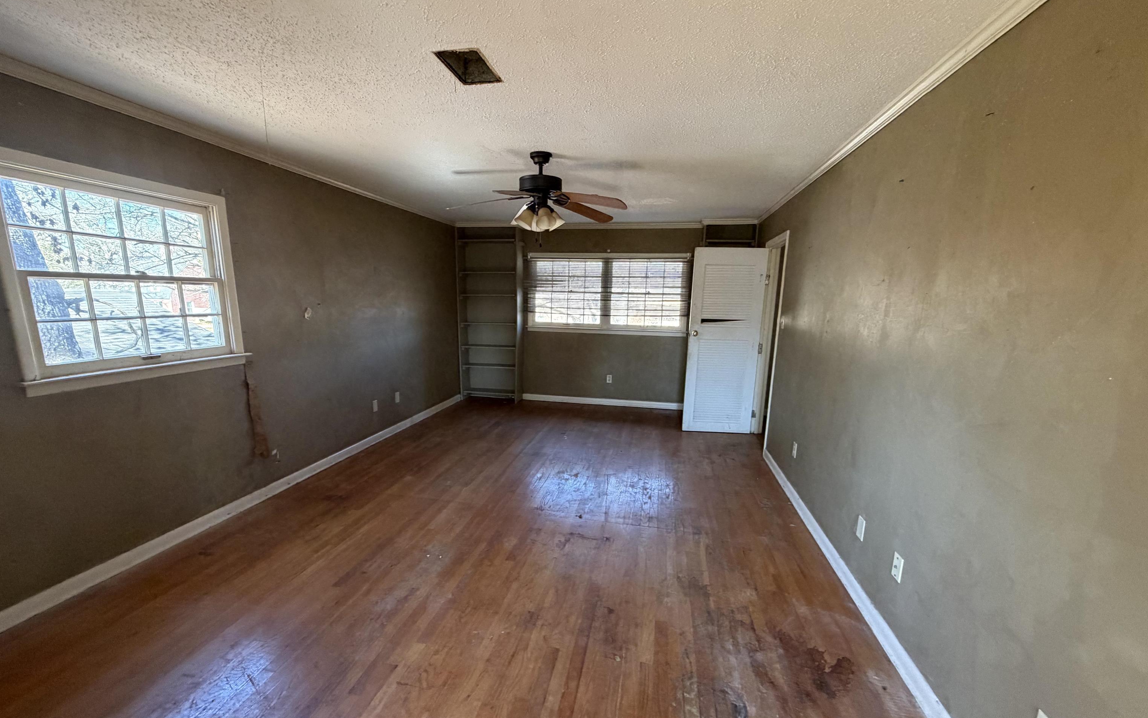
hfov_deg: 101.5
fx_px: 469
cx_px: 573
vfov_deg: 74.7
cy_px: 390
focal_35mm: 15
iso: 400
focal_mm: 2.22
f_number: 2.2
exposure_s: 1/60
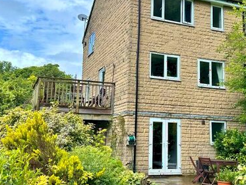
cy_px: 86
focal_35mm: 45
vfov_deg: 32.2
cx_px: 149
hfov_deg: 41.8
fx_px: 320
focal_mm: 6.86
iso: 80
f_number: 1.78
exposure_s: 1/2203
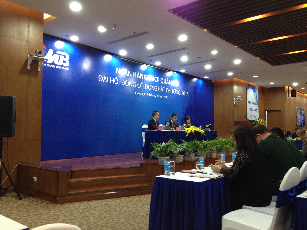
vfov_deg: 40.7
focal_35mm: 35
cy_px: 115
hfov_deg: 52.6
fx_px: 310
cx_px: 154
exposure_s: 1/20
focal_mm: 4.28
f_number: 2.4
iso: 160
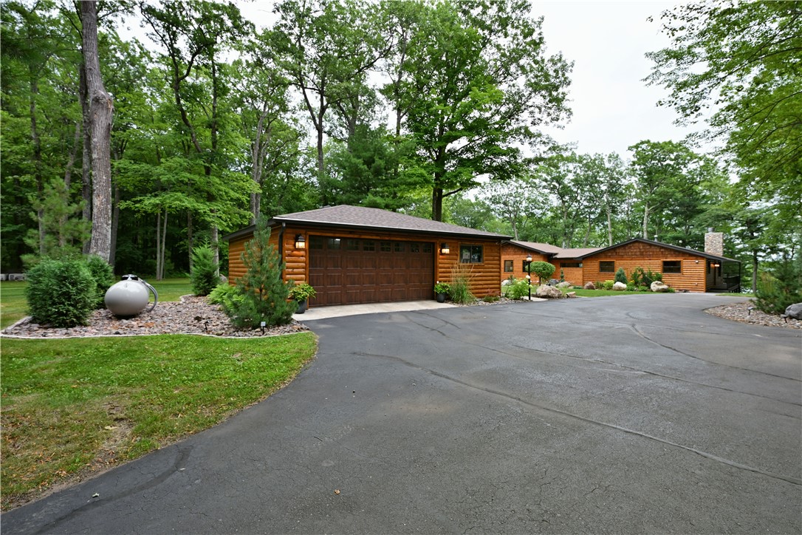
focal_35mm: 16
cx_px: 401
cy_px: 268
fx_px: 356
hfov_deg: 96.7
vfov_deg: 73.7
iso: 250
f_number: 5.6
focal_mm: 16
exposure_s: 1/160
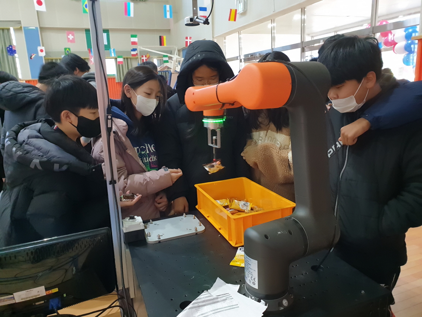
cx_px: 211
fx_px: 317
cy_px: 158
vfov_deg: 53.1
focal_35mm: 26
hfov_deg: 67.3
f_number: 2.4
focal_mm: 4.3
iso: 320
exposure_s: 1/60
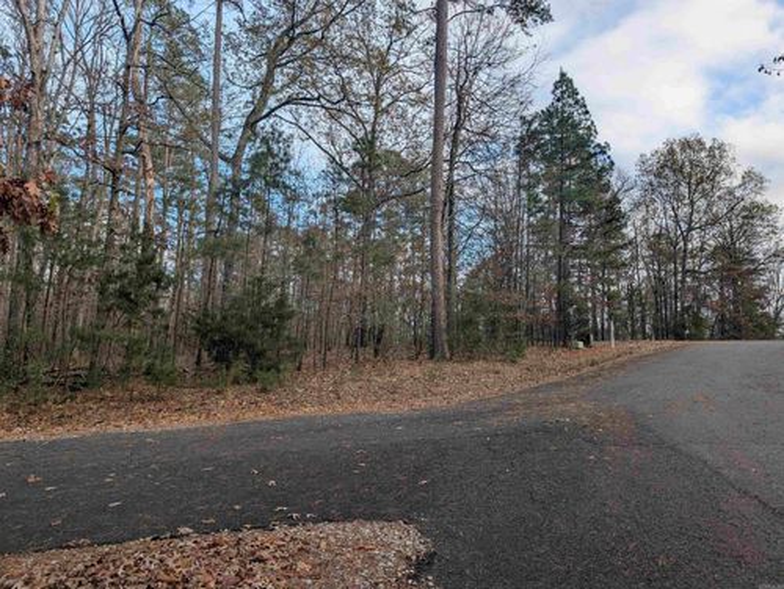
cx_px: 392
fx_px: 544
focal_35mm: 24
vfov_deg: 56.9
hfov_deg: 71.5
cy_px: 294
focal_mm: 6.9
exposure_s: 1/346
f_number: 1.68
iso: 21
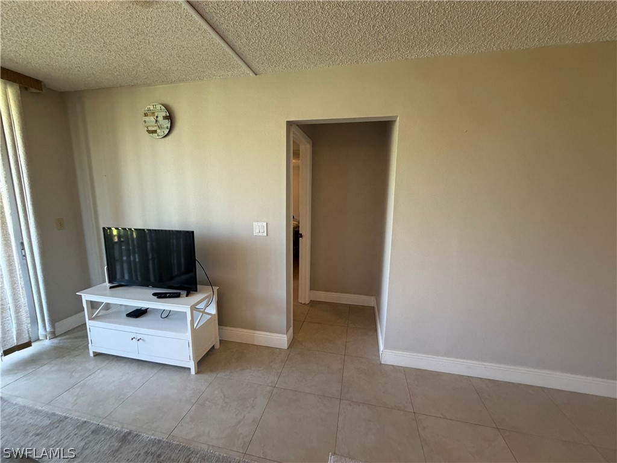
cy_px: 232
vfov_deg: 85.7
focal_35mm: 14
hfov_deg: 102.1
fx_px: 250
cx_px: 308
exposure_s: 1/60
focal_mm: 2.22
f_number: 2.2
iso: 400
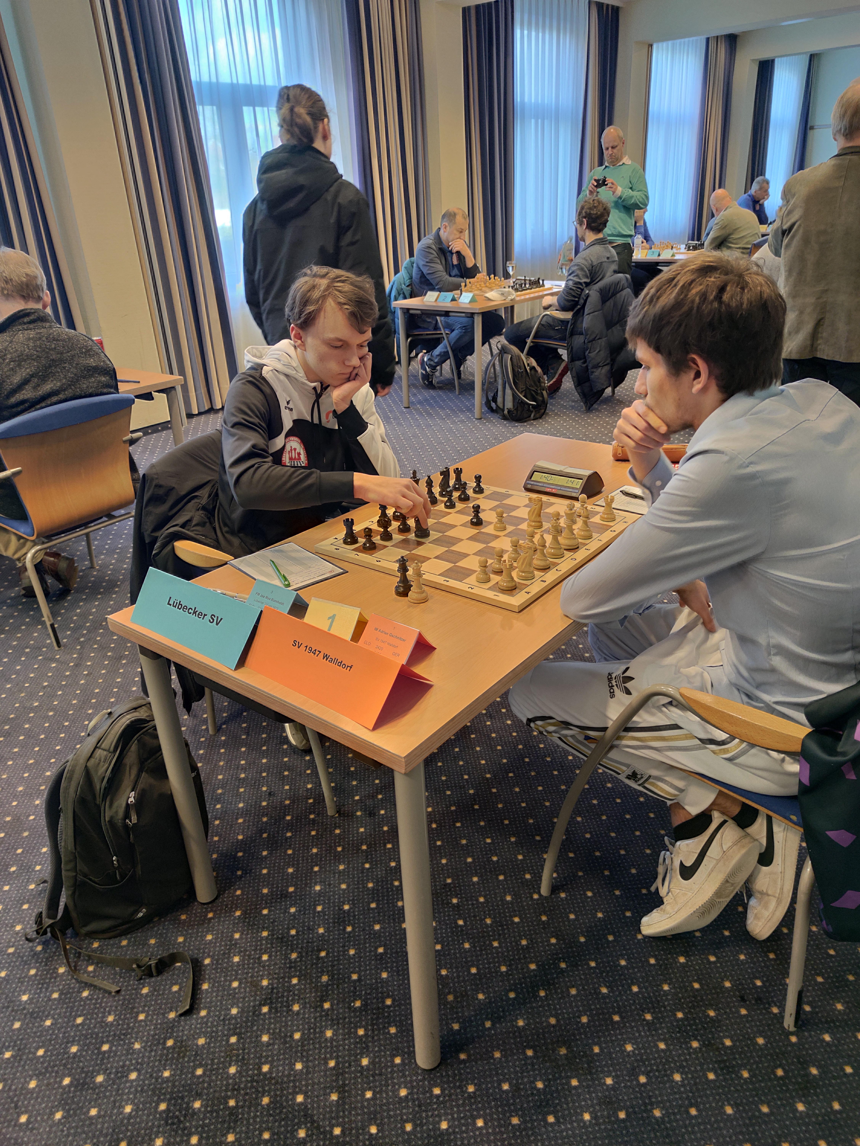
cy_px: 573
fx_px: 795
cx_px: 430
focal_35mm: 24
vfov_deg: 71.6
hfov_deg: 56.8
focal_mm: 6.72
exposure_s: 1/50
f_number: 1.69
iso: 266
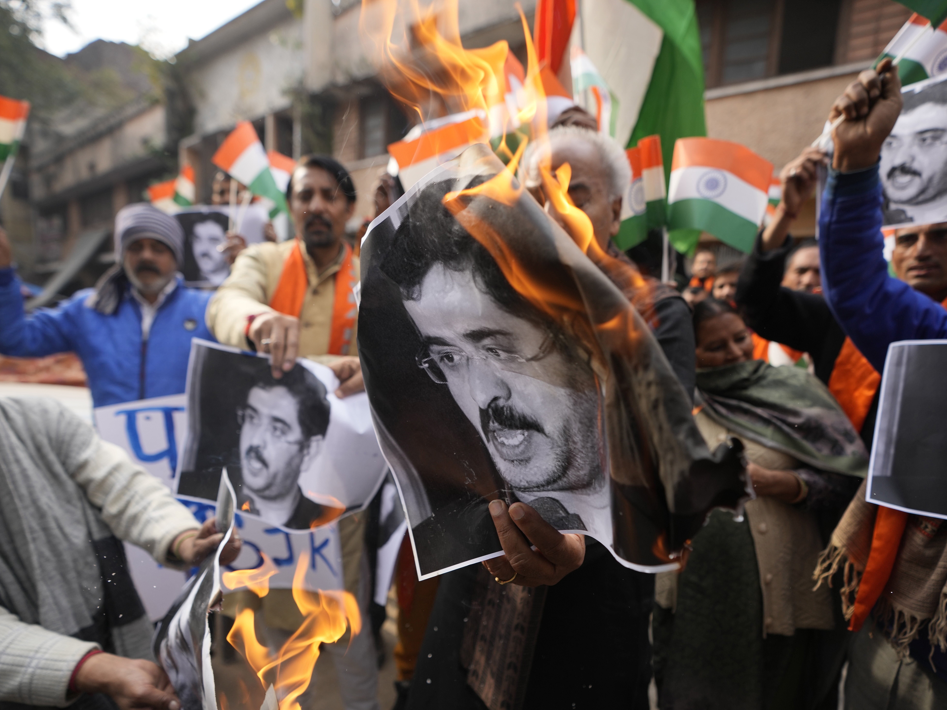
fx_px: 492
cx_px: 442
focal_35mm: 18
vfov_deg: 71.6
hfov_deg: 87.6
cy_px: 363
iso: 250
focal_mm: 16
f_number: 2.8
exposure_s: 1/1000
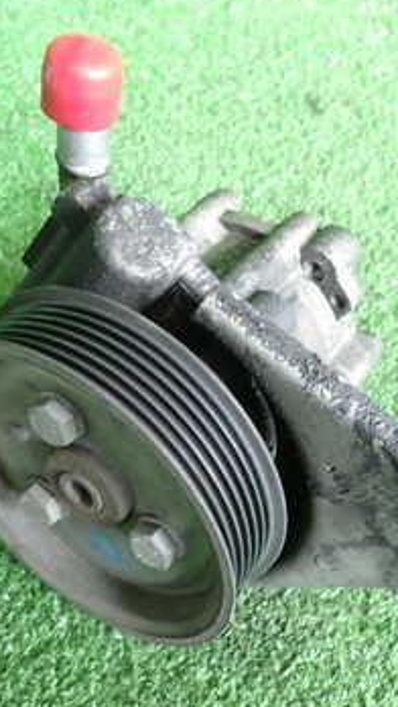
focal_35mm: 47
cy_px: 362
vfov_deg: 43.7
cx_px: 244
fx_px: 881
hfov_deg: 25.4
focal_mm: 4.5
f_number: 2
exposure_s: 1/40
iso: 200
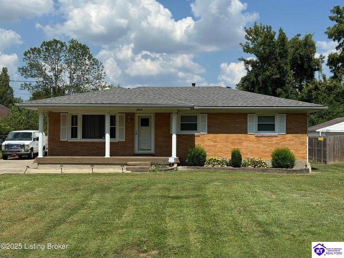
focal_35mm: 48
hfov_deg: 39.7
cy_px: 129
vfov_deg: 30.3
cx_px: 172
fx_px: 477
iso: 64
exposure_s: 1/6410
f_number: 1.78
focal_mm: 6.76
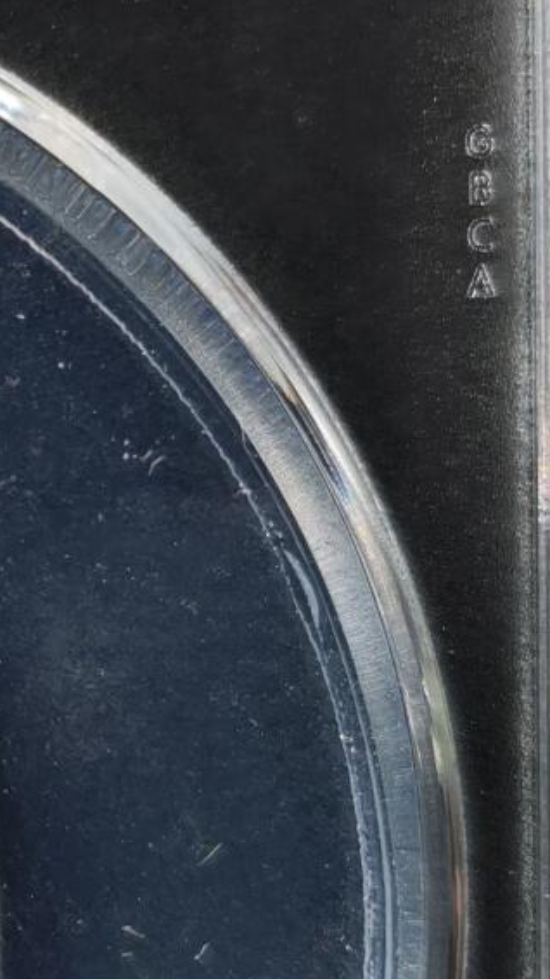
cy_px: 379
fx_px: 3685
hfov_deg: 8.2
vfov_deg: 15.1
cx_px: -524
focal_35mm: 142
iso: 64
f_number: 1.63
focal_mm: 5.85
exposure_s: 1/103
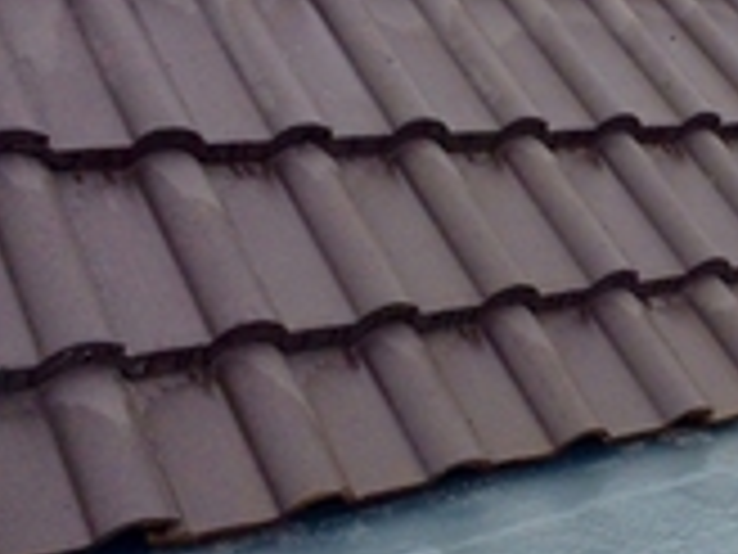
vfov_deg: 23.3
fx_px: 1343
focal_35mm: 63
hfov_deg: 29.0
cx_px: 716
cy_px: 227
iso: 32
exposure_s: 1/477
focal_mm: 4.15
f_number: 2.2
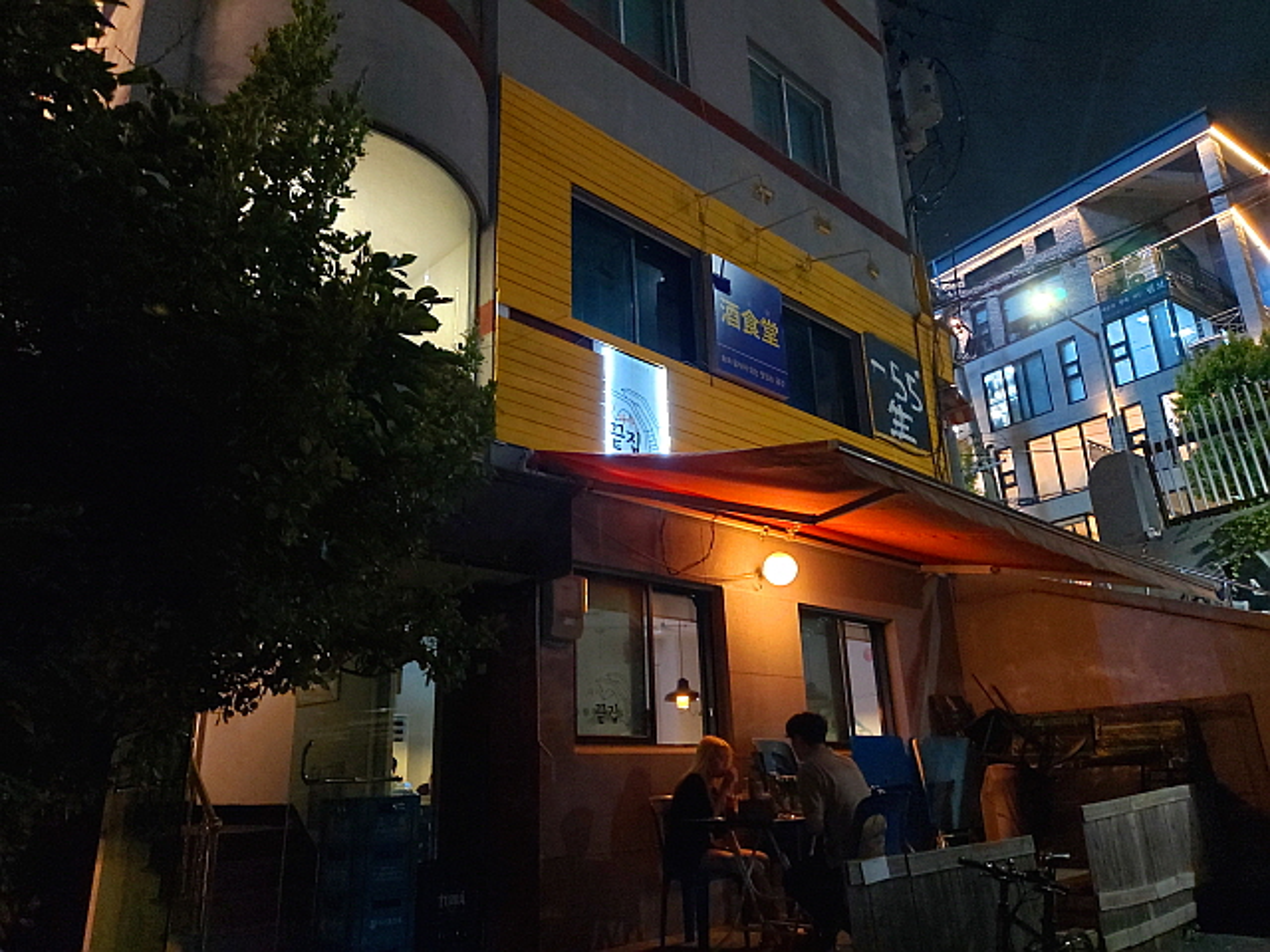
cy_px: 476
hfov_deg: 69.4
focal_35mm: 25
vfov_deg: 54.9
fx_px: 917
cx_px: 635
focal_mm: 4.58
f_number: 2
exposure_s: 1/20
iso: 500
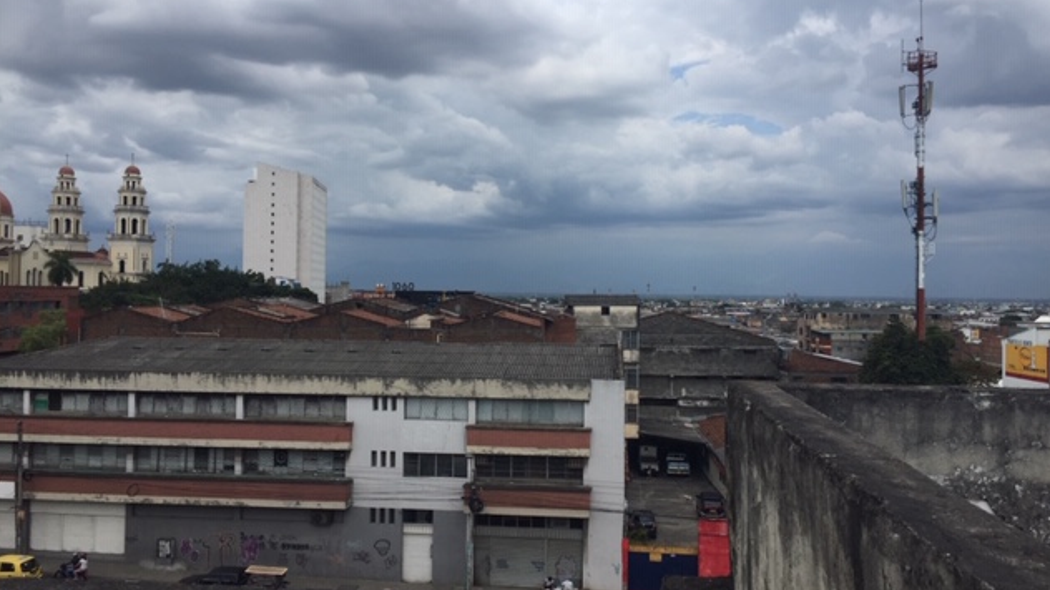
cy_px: 271
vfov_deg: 36.6
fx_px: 891
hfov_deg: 61.0
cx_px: 527
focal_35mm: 32
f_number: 2.2
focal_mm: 4.15
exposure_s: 1/2198
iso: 32
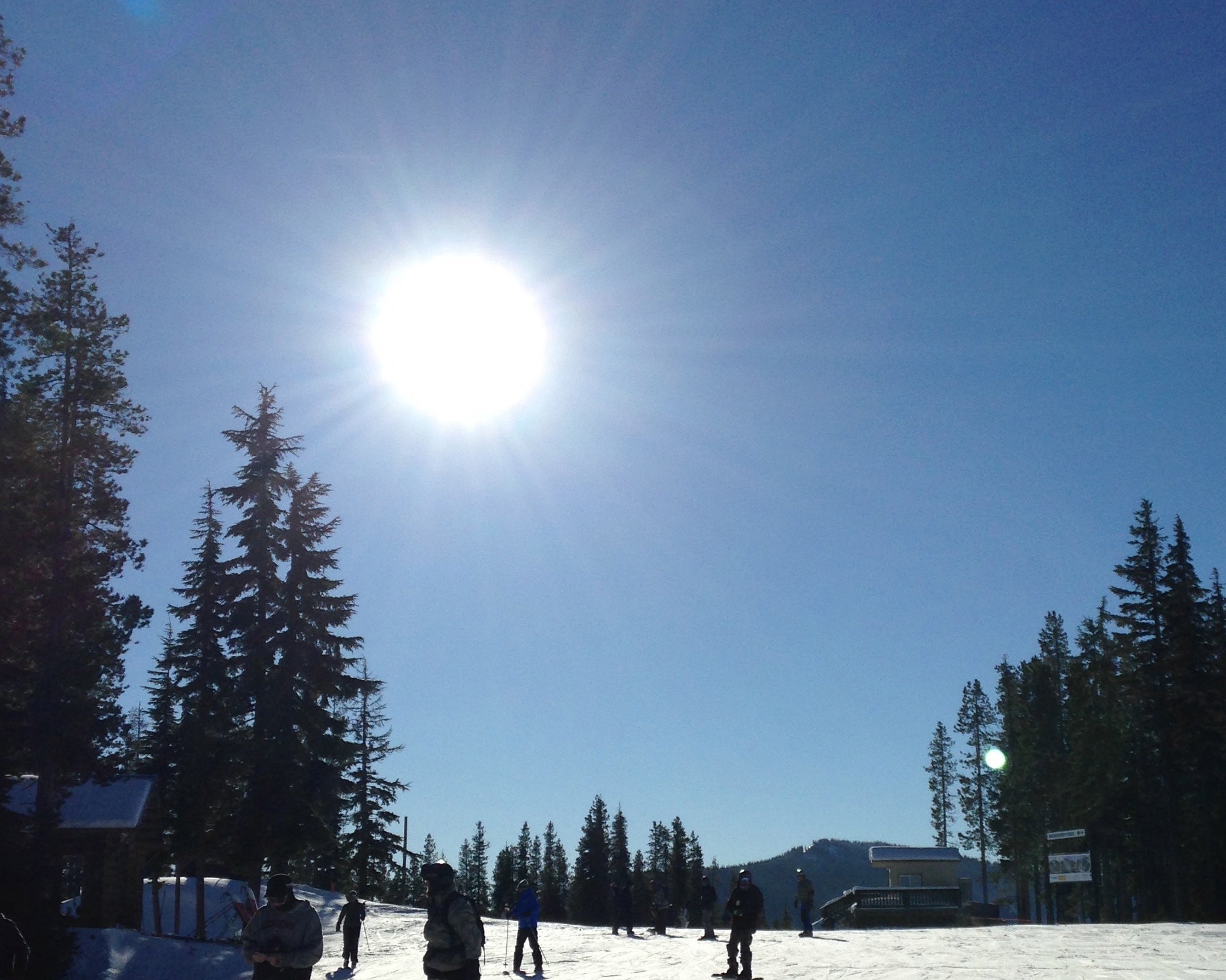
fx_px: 1887
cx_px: 719
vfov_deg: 29.0
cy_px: 632
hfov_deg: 35.9
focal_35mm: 52
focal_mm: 4.12
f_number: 2.4
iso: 50
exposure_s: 1/6024
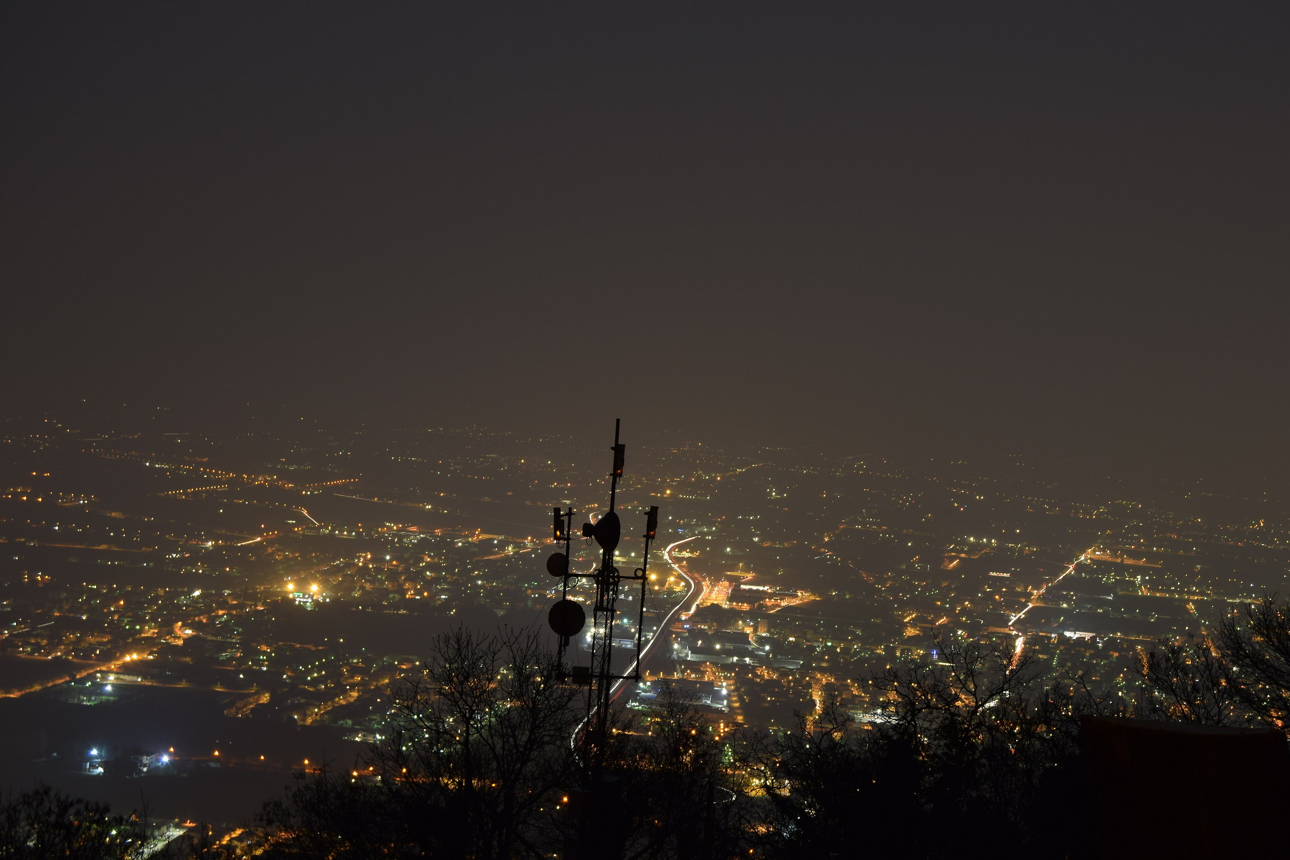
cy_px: 487
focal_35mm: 68
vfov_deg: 20.0
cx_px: 725
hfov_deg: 29.6
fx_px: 2436
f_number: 7.1
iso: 100
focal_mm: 40
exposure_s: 30
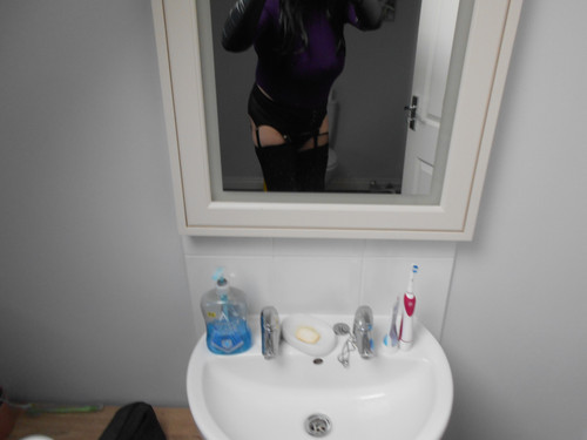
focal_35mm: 26
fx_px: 441
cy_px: 220
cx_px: 294
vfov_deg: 53.1
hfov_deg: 67.3
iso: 220
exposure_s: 1/30
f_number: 3.2
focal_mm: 4.6
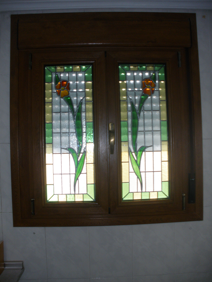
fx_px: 294
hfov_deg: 39.7
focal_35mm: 36
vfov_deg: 51.4
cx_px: 106
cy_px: 141
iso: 160
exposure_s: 1/30
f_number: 3.5
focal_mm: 6.3
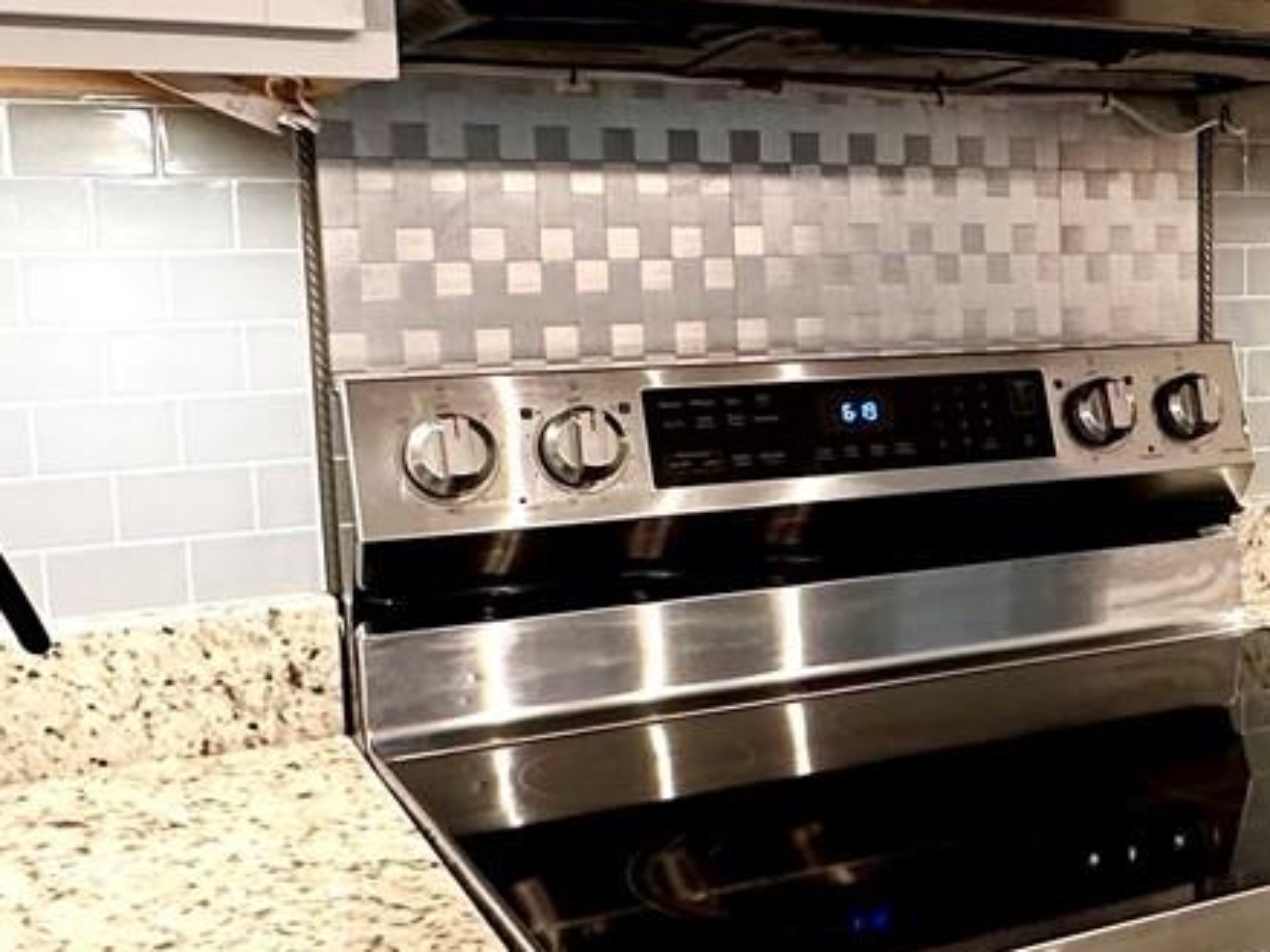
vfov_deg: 28.5
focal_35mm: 51
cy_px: 457
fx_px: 1871
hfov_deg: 34.4
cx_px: 1241
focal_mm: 2.22
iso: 320
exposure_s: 1/60
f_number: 2.2
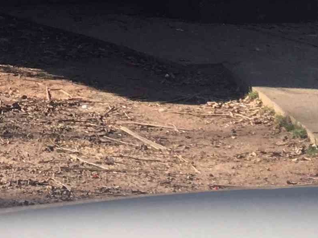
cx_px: -137
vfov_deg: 9.4
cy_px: -224
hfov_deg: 12.7
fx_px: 1360
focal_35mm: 148
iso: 25
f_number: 2.2
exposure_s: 1/366
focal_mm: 4.15
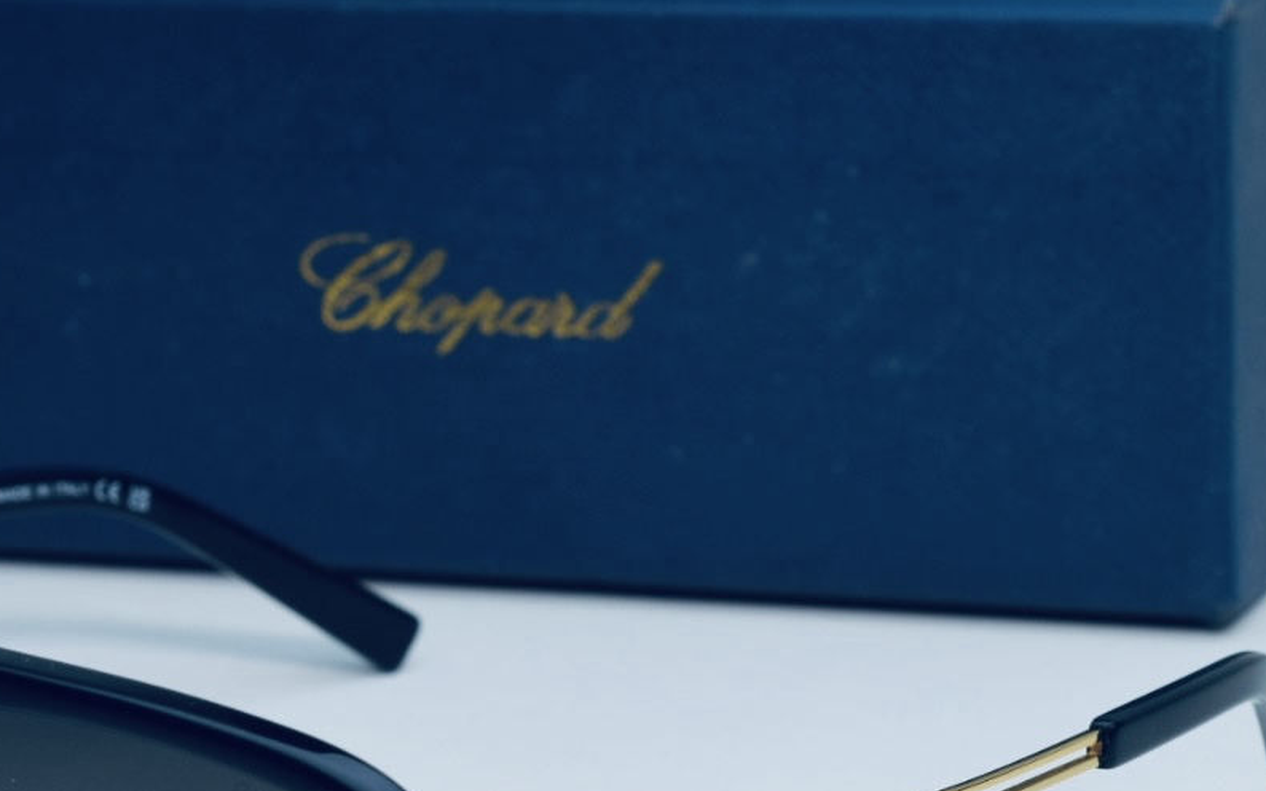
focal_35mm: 156
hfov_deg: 13.3
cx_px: 183
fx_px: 5382
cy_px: 643
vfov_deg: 8.4
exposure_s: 1/160
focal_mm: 50
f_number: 7.1
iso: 125
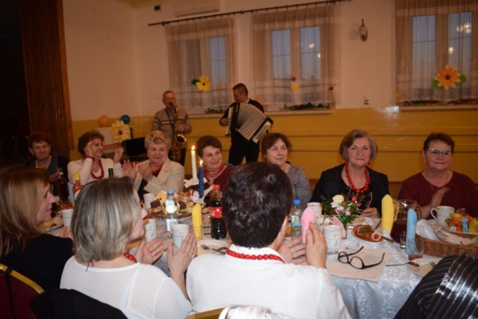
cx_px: 239
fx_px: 359
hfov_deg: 67.4
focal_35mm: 27
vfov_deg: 48.0
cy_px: 160
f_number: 3.5
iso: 900
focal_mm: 18
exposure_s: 1/60
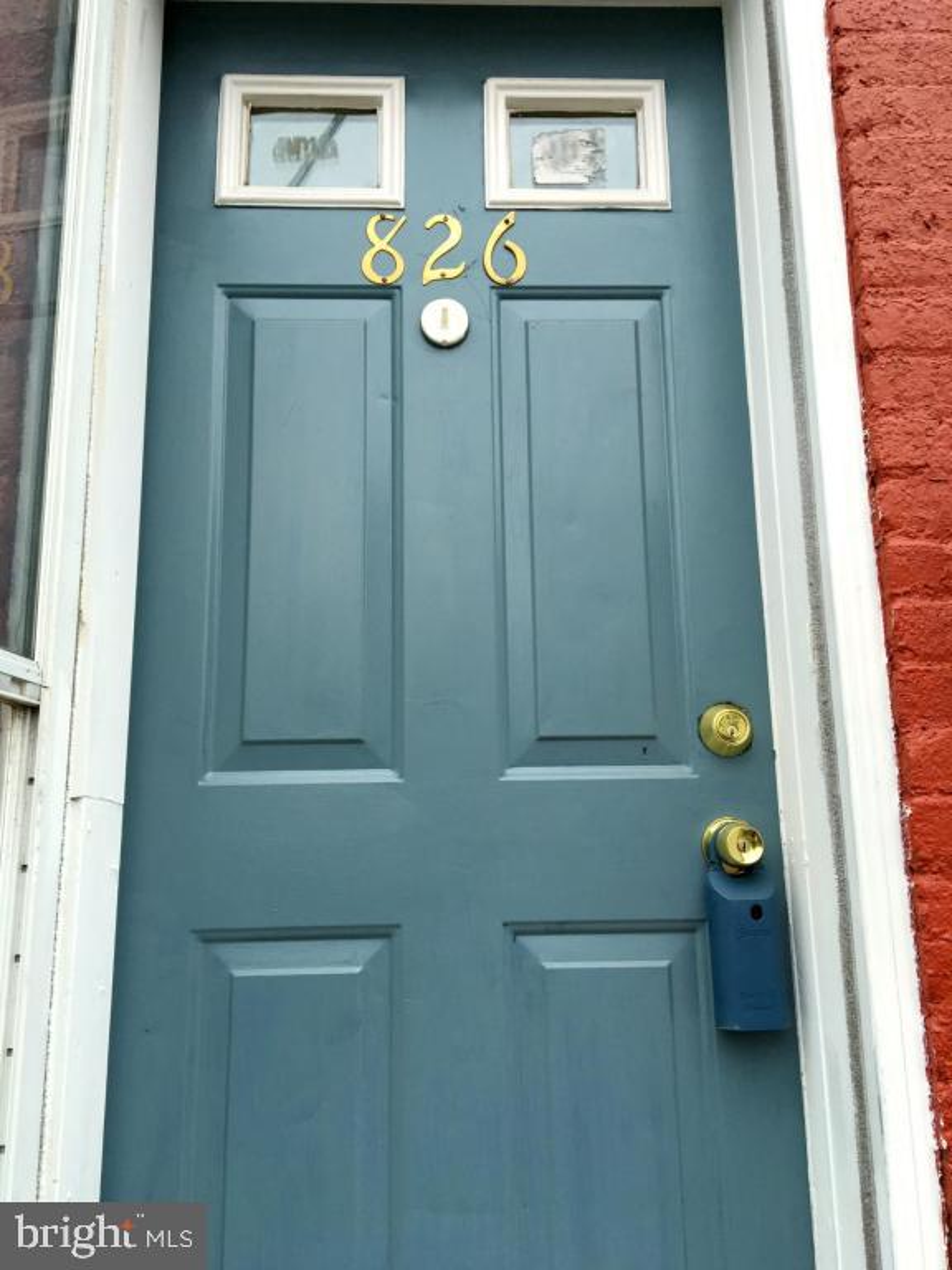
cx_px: 476
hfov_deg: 48.2
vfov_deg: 61.7
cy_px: 635
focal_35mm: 29
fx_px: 1063
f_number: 2.2
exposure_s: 1/674
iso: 25
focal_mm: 4.15
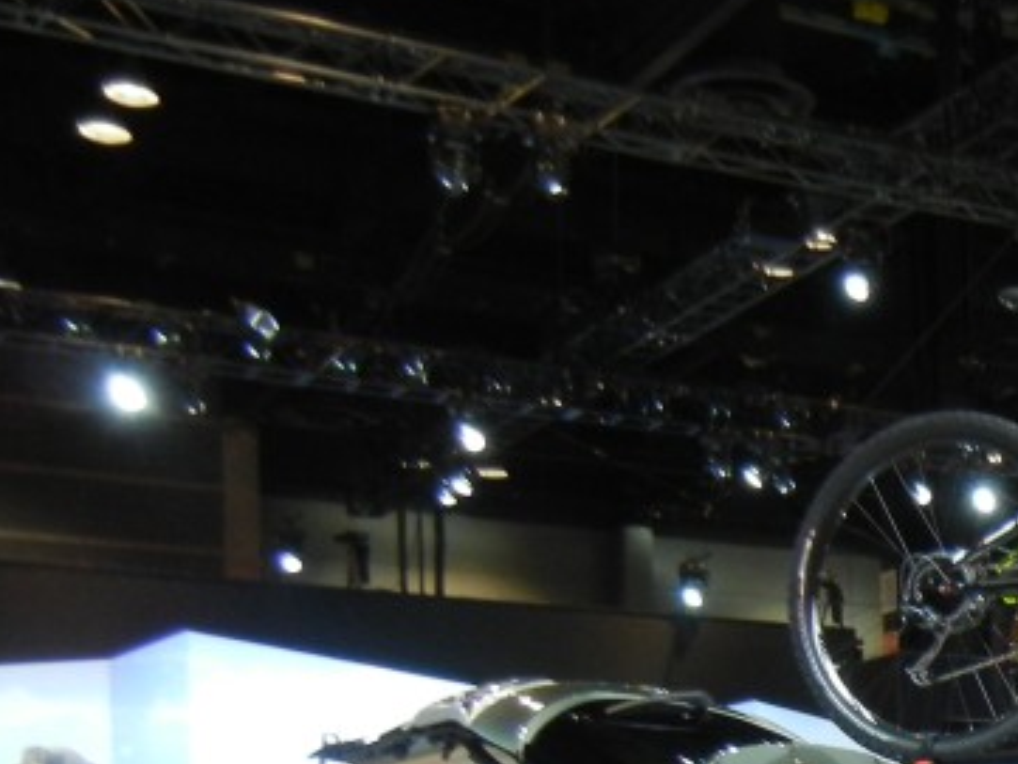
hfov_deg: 20.9
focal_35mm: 85
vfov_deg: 16.6
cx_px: 1339
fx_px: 2501
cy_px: 950
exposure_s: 1/60
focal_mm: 5.4
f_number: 3.5
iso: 353
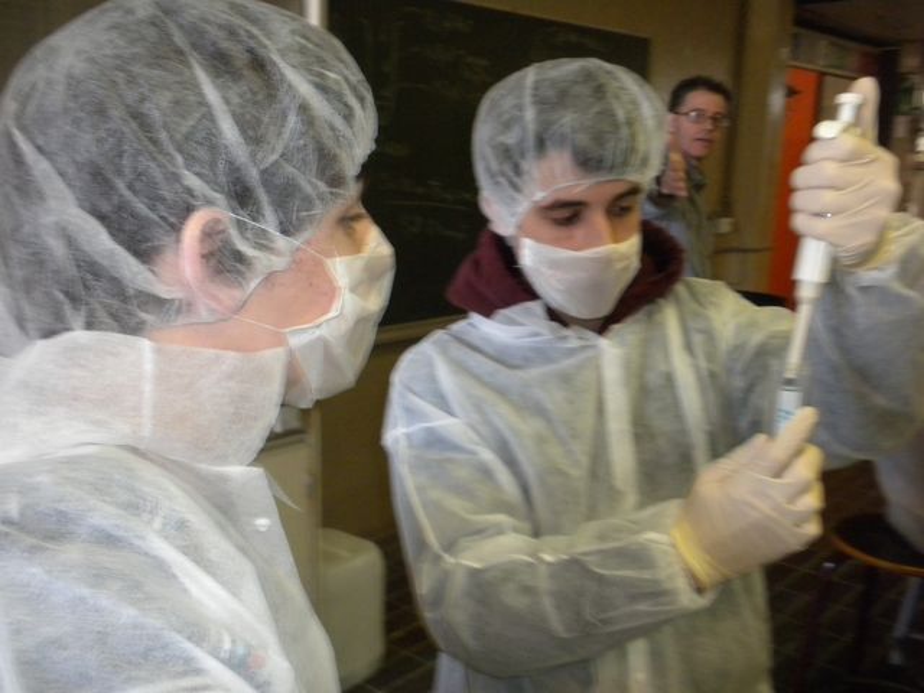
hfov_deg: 50.1
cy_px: 346
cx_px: 462
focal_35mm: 37
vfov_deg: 38.7
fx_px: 988
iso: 400
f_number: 3.5
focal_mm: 6.6
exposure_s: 1/30
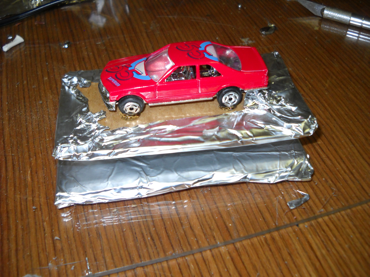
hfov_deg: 45.8
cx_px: 185
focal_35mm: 41
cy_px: 138
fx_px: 438
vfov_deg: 35.1
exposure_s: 1/60
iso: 227
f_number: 5.5
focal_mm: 6.72
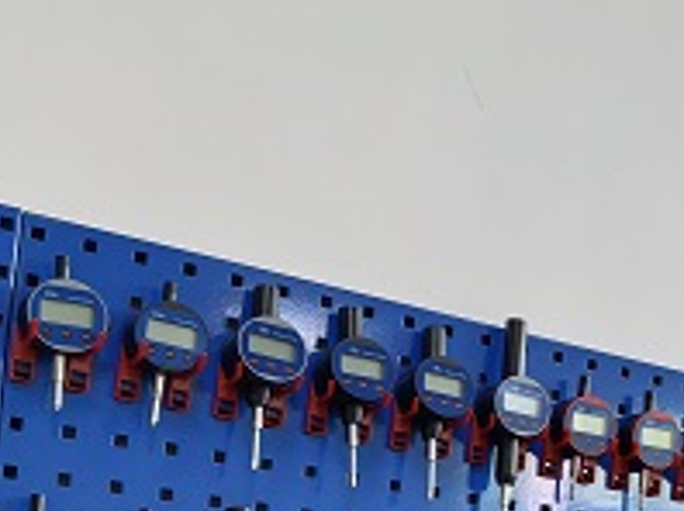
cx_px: 929
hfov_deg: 21.2
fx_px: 1618
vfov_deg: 17.2
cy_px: 590
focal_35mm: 82
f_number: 1.9
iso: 160
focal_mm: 5.52
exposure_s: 1/50
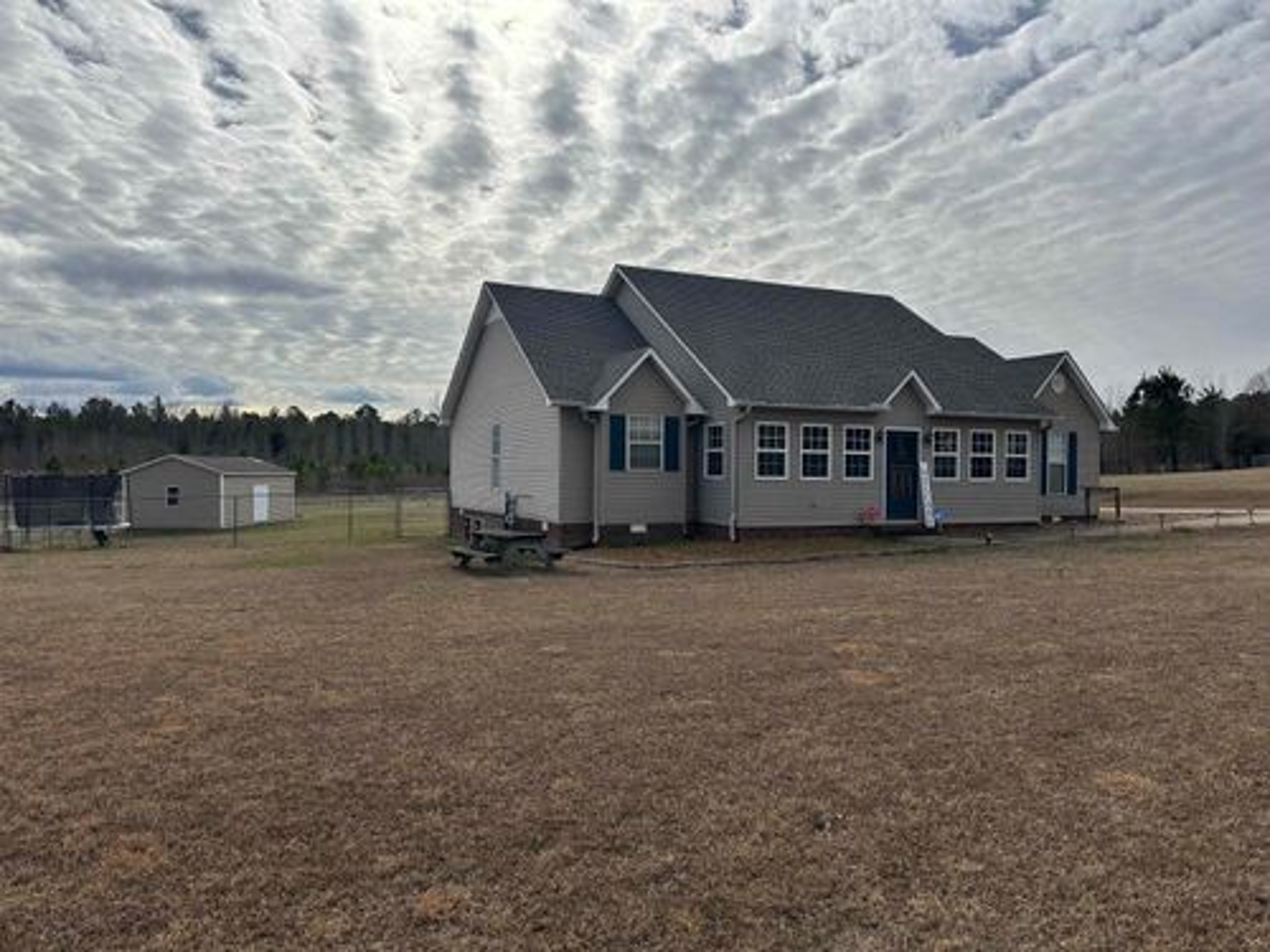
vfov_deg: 56.8
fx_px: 881
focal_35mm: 24
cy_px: 476
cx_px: 635
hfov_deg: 71.6
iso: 80
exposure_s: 1/13699
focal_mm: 6.86
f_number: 1.78
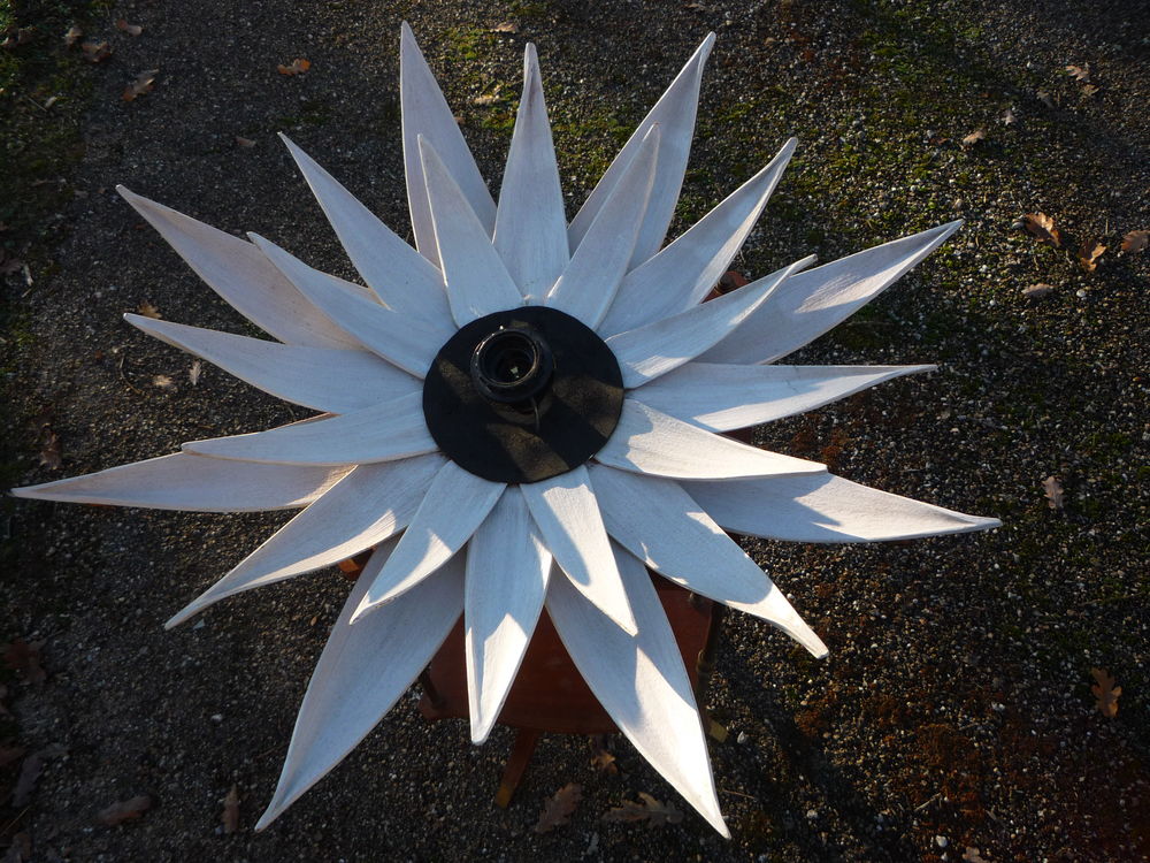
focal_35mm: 30
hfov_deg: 60.0
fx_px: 997
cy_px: 432
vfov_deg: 46.8
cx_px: 575
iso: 100
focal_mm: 5.2
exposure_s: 1/160
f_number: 4
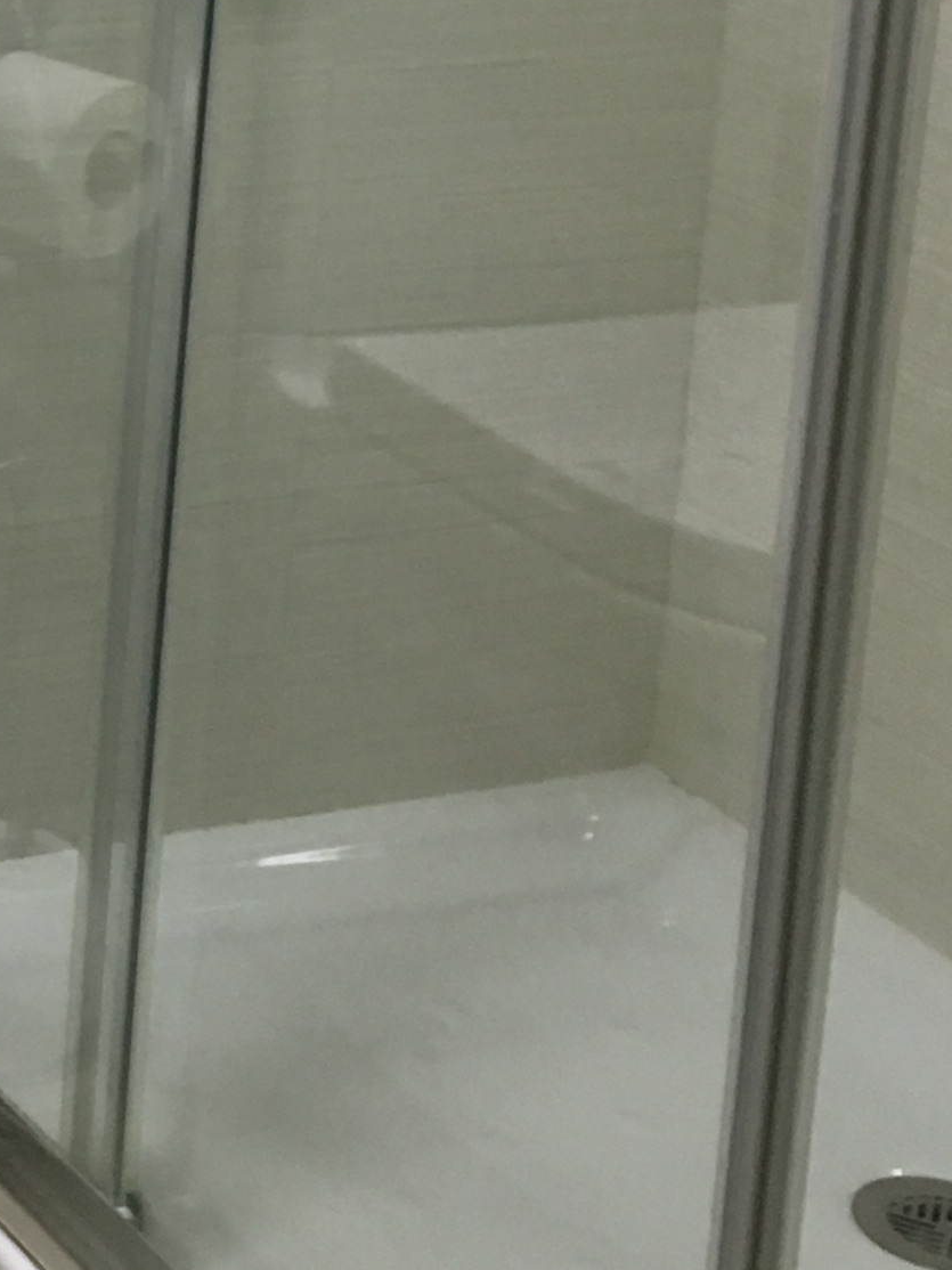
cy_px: -271
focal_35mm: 105
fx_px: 3852
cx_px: -626
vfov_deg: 17.8
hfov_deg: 13.0
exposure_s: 1/33
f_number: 2.2
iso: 125
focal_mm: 4.15
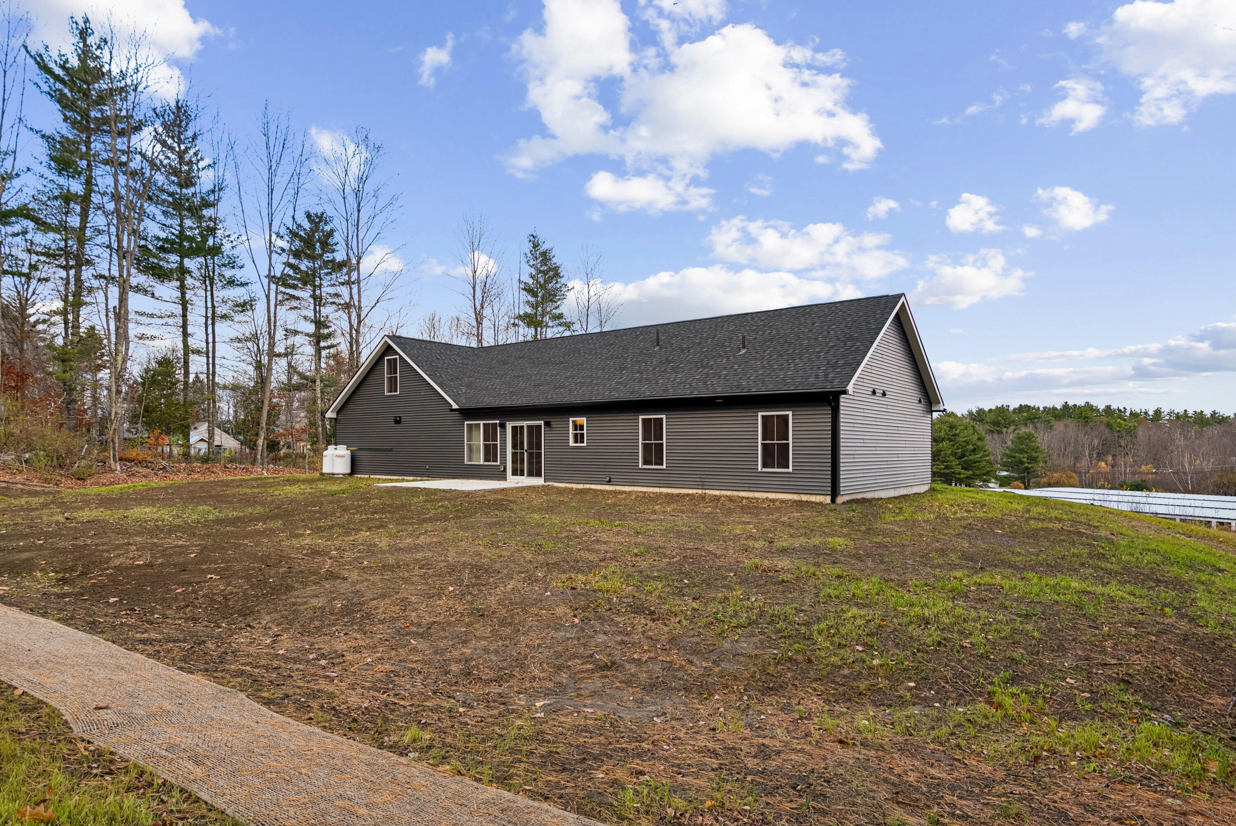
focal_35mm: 20
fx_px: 704
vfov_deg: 60.7
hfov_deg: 82.5
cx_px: 618
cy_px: 413
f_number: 4
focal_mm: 20.5
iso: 320
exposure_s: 1/800
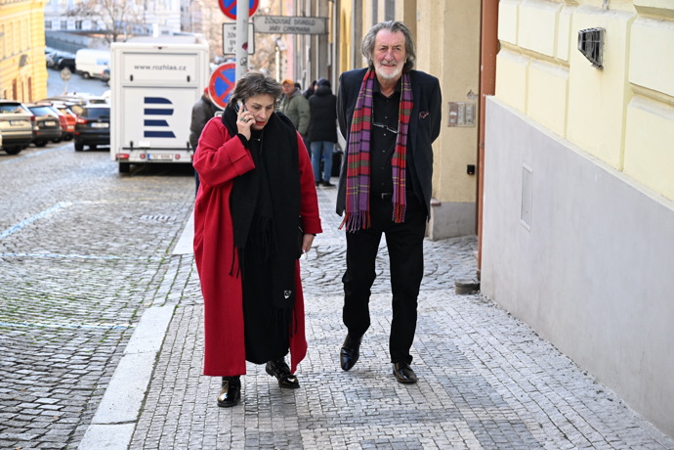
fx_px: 1310
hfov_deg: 28.8
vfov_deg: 19.5
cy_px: 225
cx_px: 337
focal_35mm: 70
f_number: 4.5
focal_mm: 70
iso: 1250
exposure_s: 1/800
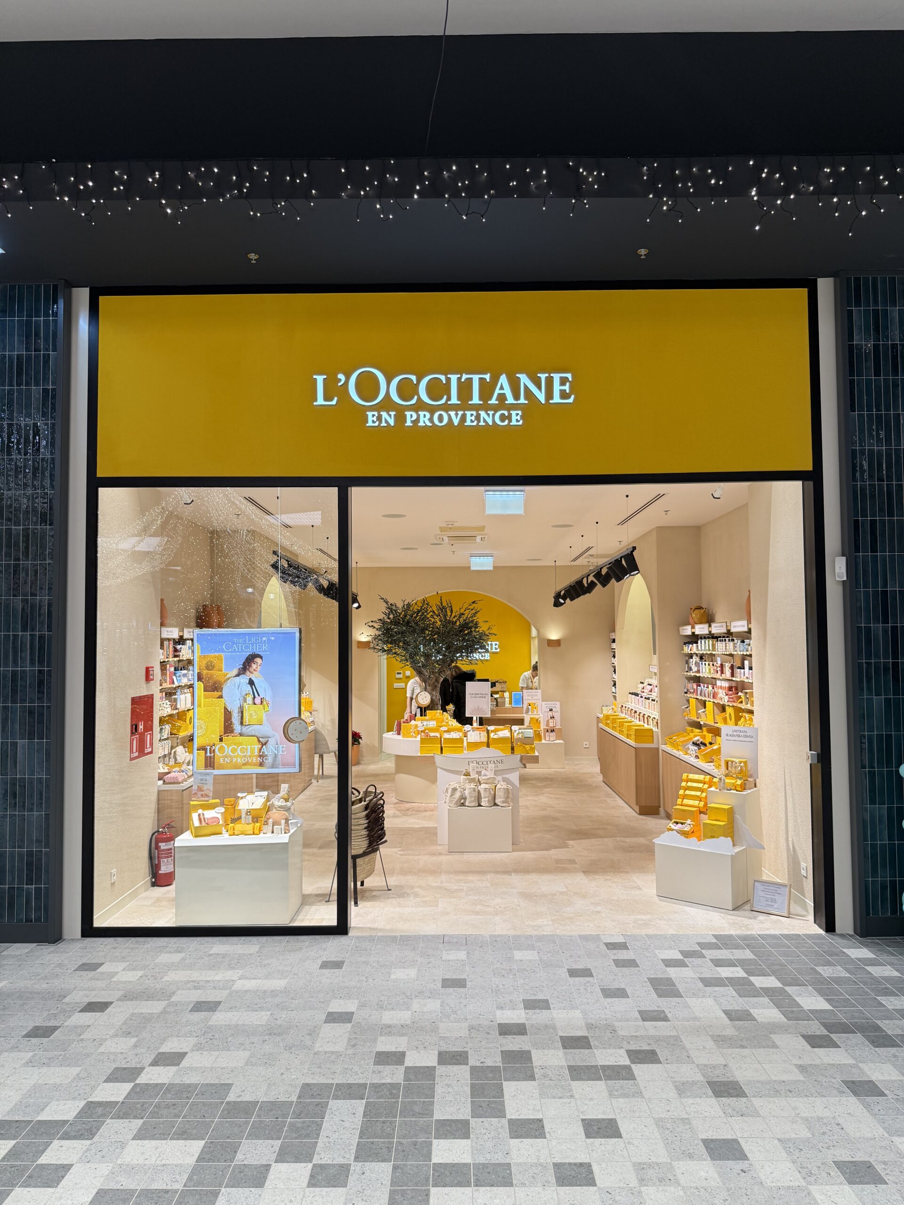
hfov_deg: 56.8
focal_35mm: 24
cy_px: 602
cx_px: 452
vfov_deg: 71.6
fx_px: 836
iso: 100
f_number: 1.78
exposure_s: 1/100
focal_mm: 6.76
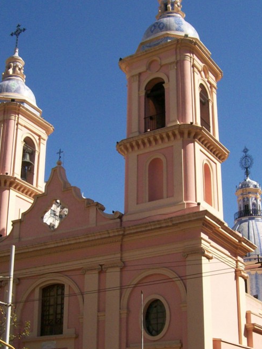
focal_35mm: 58
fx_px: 585
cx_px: 136
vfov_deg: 33.2
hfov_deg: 25.2
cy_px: 200
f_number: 4.8
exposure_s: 1/1076
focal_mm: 6
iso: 140
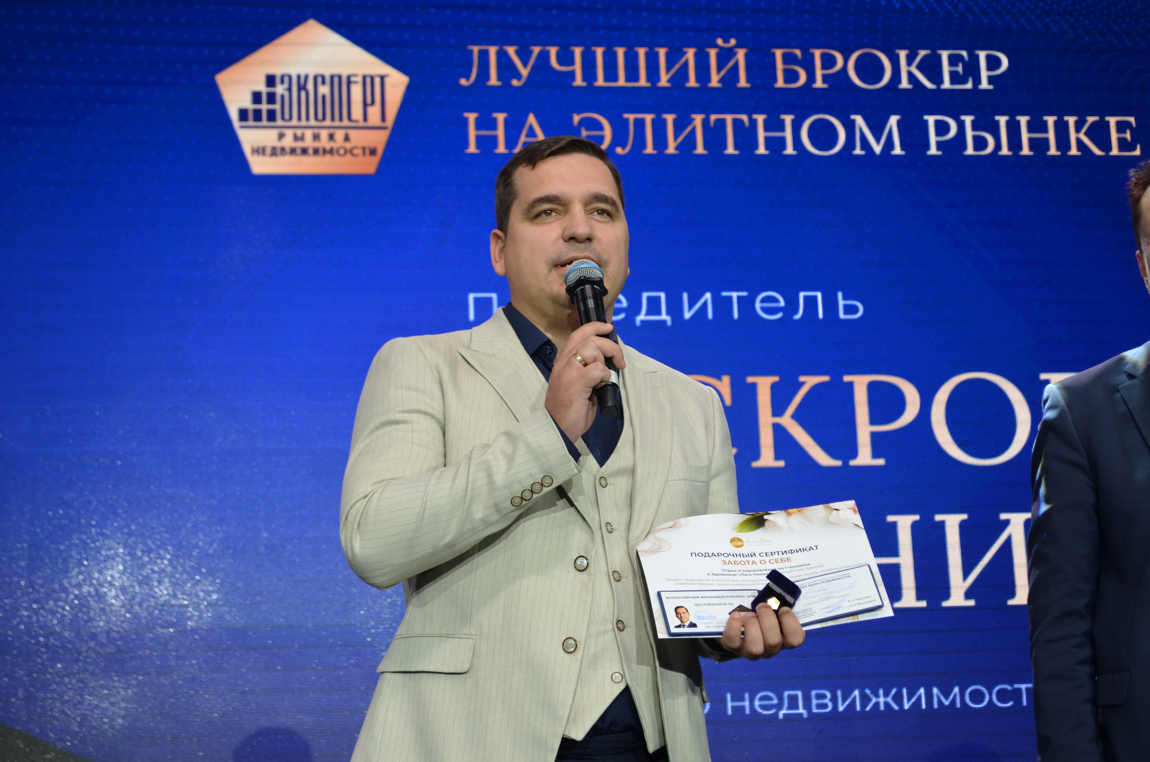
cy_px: 381
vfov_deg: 20.1
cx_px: 575
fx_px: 2152
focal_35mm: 68
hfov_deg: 29.9
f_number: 5.3
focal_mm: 45
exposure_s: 1/80
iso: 400
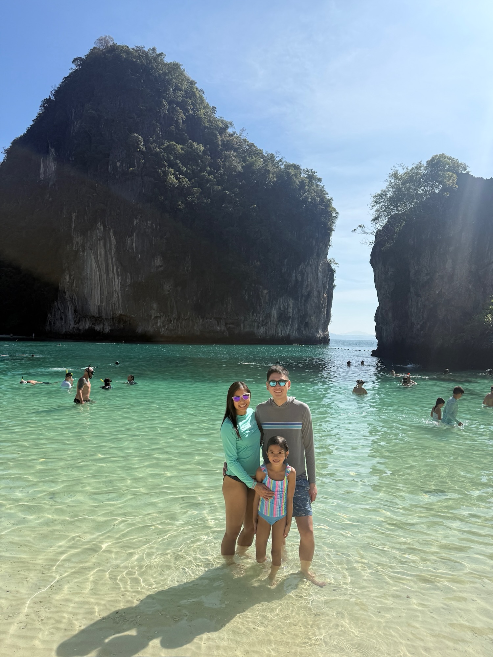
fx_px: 456
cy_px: 328
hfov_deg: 56.8
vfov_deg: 71.6
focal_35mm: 24
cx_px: 246
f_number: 1.78
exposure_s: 1/7353
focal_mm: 6.76
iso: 80
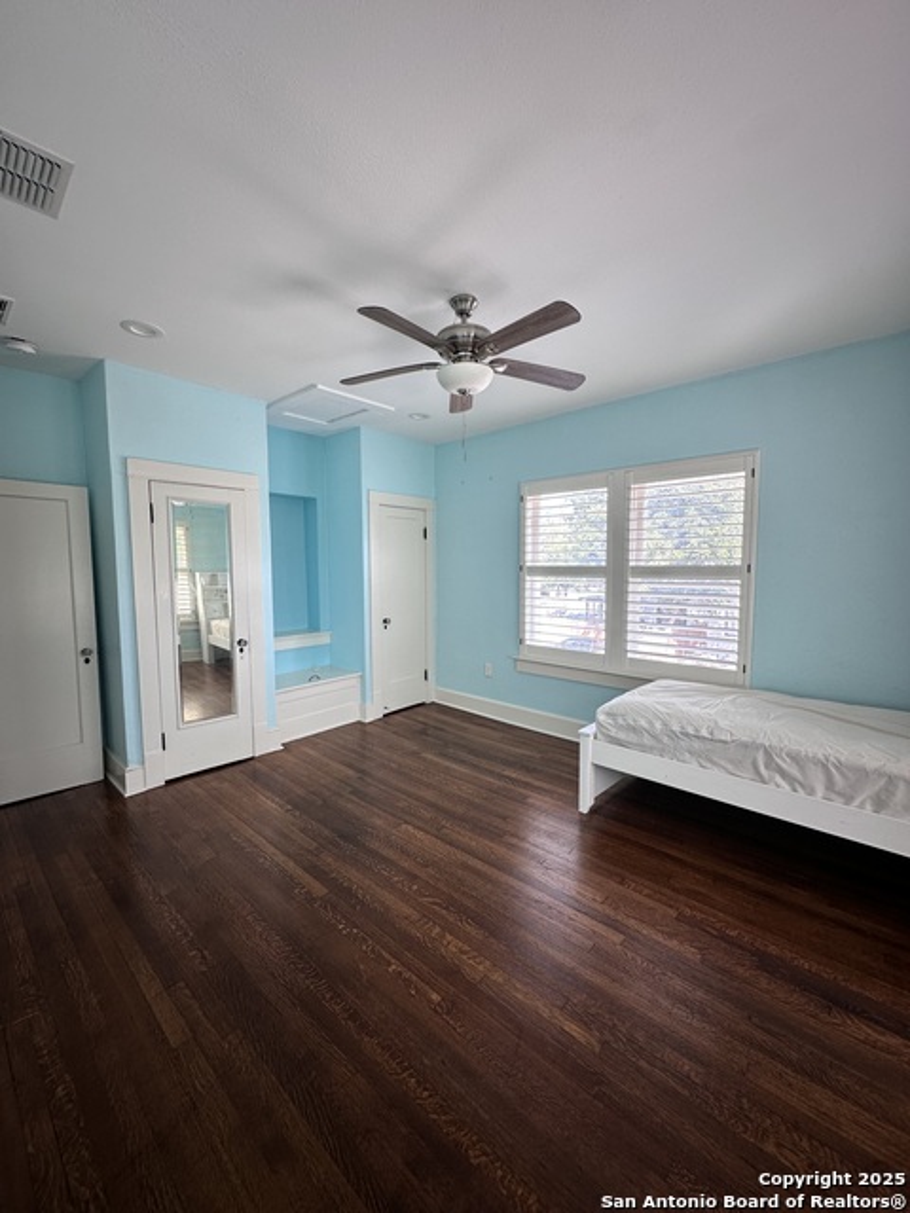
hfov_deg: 85.7
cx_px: 455
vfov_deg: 102.1
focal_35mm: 14
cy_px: 606
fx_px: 491
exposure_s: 1/99
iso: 64
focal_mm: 2.22
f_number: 2.2
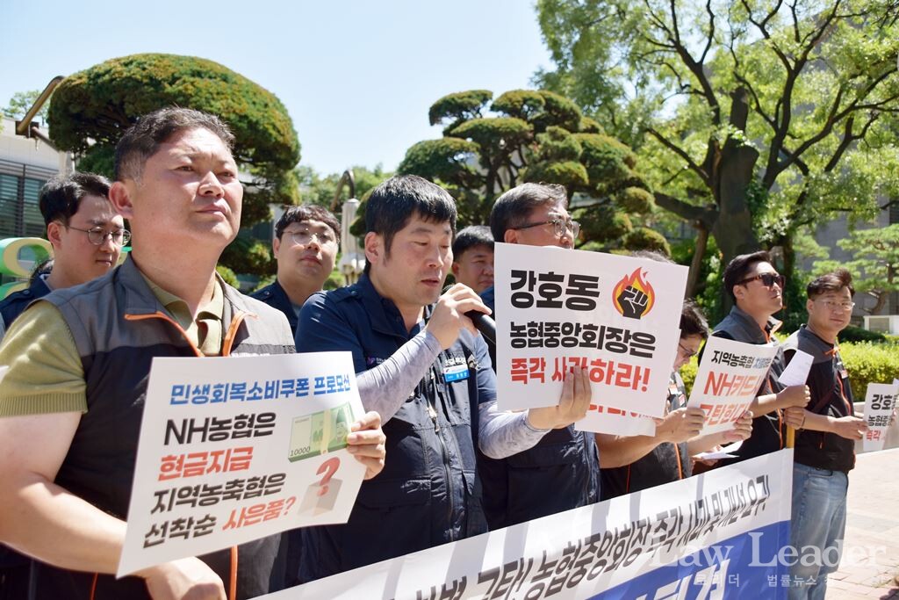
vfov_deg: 36.9
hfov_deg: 53.1
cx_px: 450
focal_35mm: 36
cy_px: 300
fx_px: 899
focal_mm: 24
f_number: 4
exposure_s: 1/1000
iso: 100
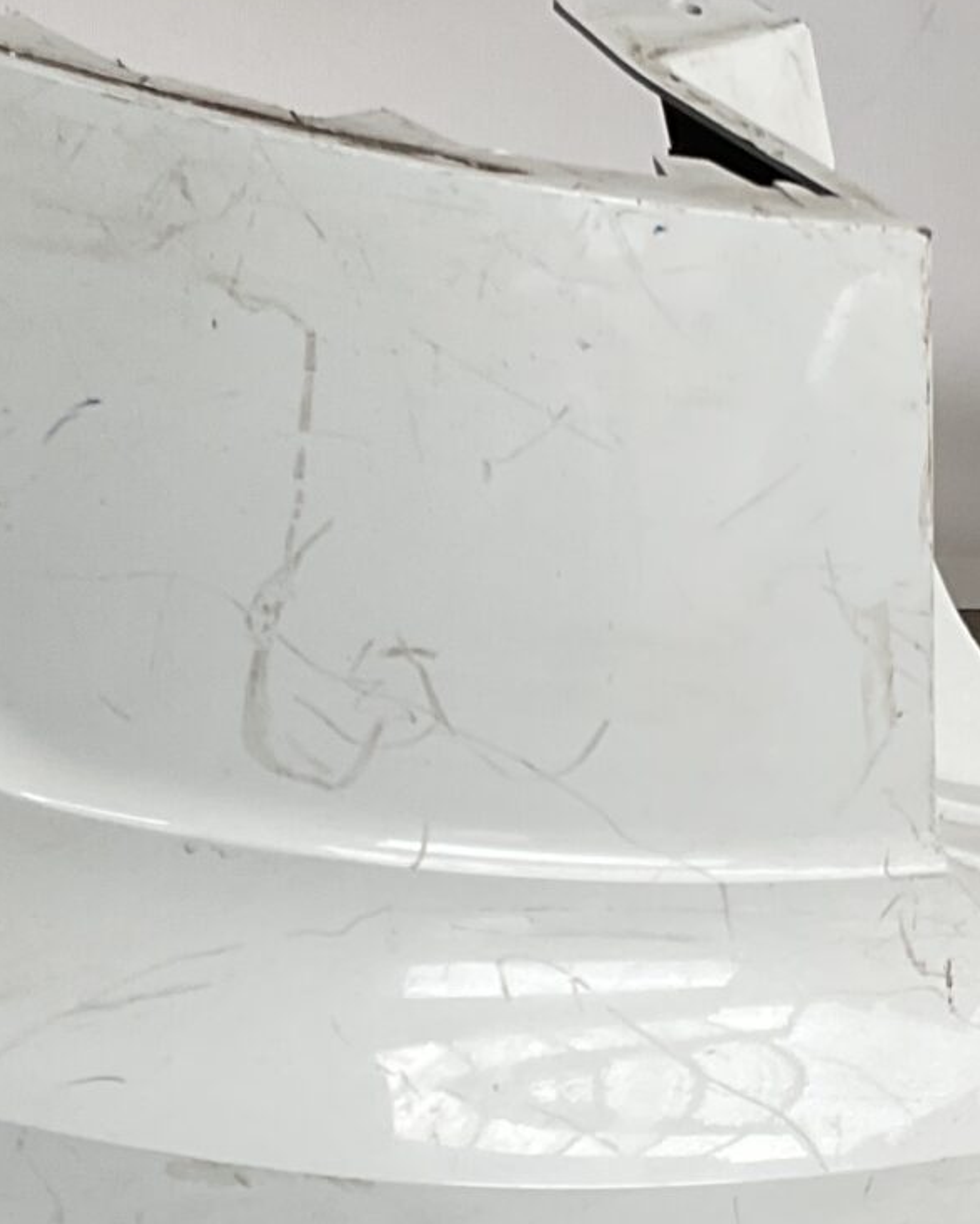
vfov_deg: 19.3
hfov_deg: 15.5
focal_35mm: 99
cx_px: 662
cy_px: 838
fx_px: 3588
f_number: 1.8
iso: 32
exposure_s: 1/120
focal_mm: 3
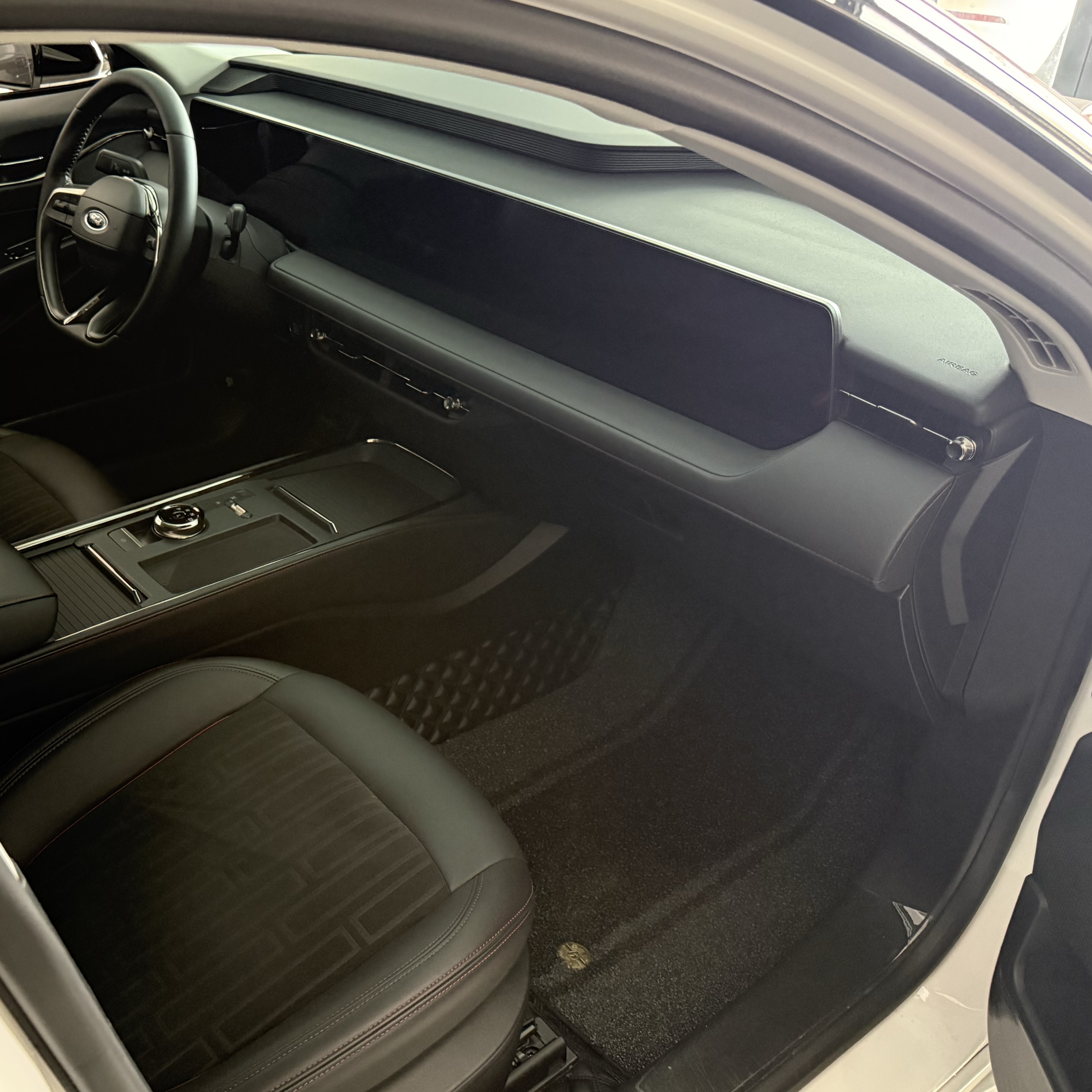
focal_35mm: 33
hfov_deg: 48.3
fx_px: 1178
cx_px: 305
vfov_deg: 49.7
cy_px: 549
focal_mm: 6.76
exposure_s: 1/60
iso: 800
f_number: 1.78
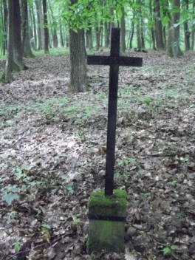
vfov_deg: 49.0
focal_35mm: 38
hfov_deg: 37.7
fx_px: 285
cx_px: 98
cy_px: 130
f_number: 2.8
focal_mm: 6.2
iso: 1600
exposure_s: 1/125
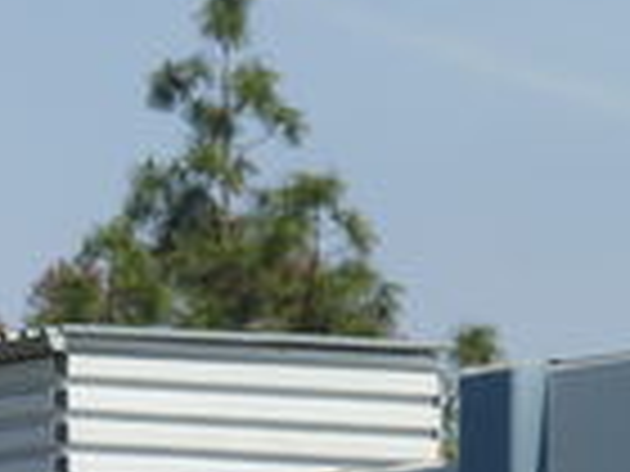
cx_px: -153
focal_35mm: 891
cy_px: 459
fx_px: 16216
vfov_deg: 1.7
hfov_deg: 2.2
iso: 100
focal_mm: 55.7
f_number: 5.9
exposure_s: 1/500
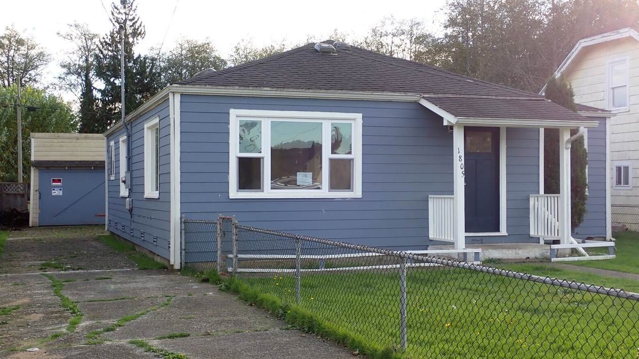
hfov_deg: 42.1
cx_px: 322
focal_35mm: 49
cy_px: 190
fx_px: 830
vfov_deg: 24.4
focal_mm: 7.84
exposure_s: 1/125
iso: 100
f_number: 4
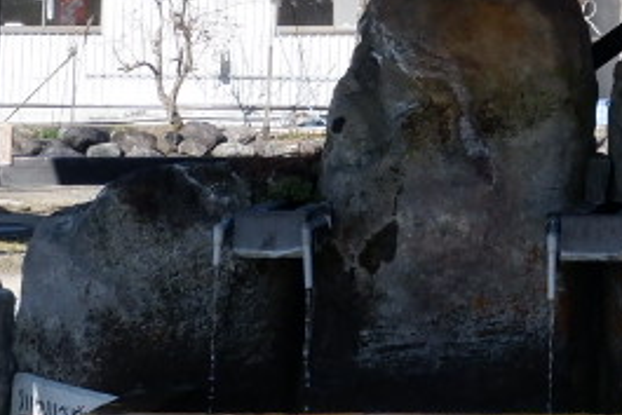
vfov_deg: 8.6
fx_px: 2662
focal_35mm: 154
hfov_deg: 12.7
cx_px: 897
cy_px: -288
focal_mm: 15
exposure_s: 1/450
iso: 400
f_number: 8
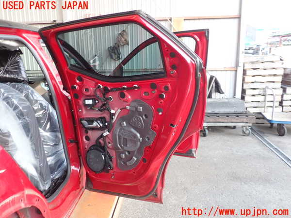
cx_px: 146
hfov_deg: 60.0
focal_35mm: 30
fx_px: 252
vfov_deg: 46.8
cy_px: 109
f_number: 2.3
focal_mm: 5.4
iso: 200
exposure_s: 1/50
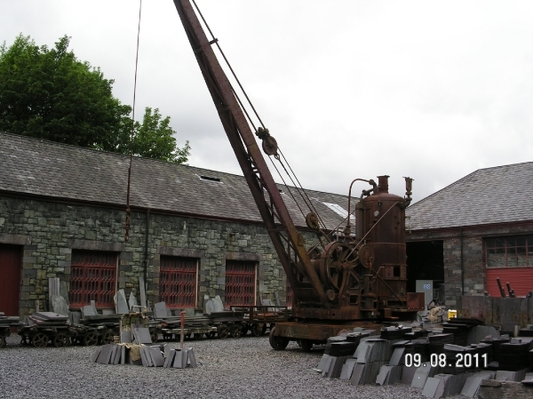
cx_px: 266
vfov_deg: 37.7
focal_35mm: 38
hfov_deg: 49.0
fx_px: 585
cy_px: 200
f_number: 5.6
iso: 100
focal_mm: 7.8
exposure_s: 1/125
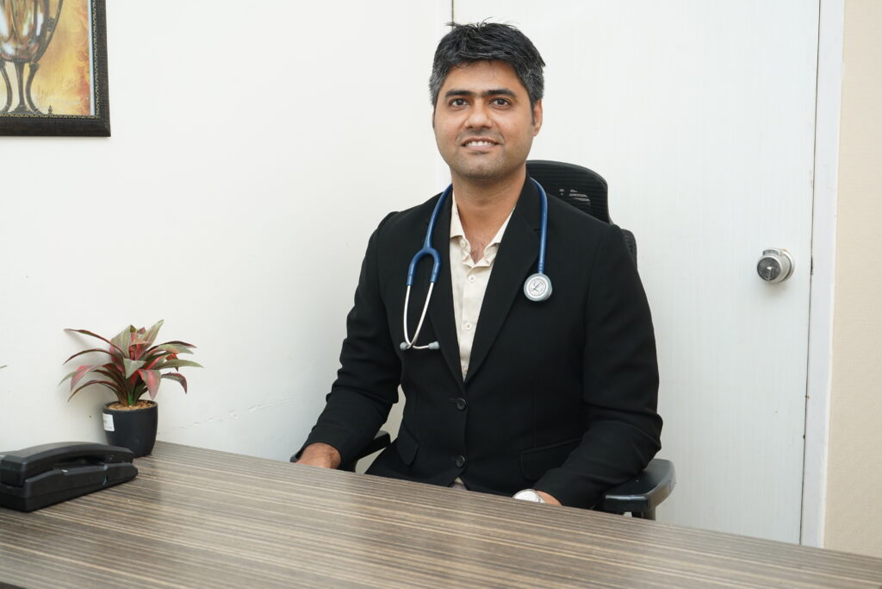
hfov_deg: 41.9
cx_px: 441
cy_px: 294
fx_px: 1152
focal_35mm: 47
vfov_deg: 28.7
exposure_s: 1/160
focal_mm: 47
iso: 640
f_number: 5.6
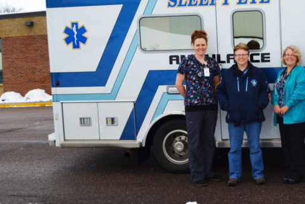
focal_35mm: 69
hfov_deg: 27.8
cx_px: 295
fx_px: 585
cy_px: 68
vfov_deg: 19.7
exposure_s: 1/160
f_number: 5.6
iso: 100
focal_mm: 22
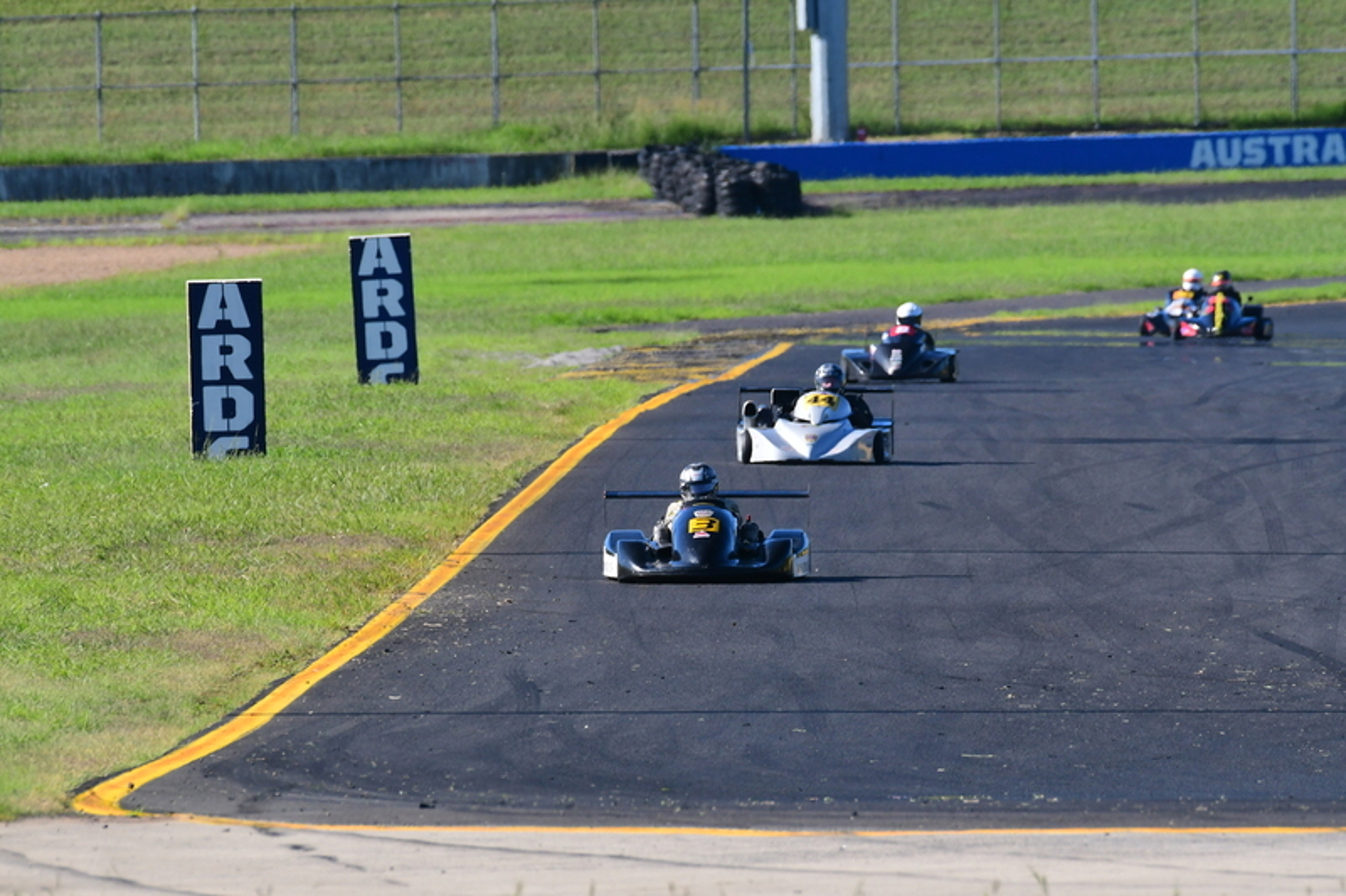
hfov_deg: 2.8
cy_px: 448
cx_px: 673
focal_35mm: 750
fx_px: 28034
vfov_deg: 1.8
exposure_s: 1/640
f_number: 10
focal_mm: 500
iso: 500
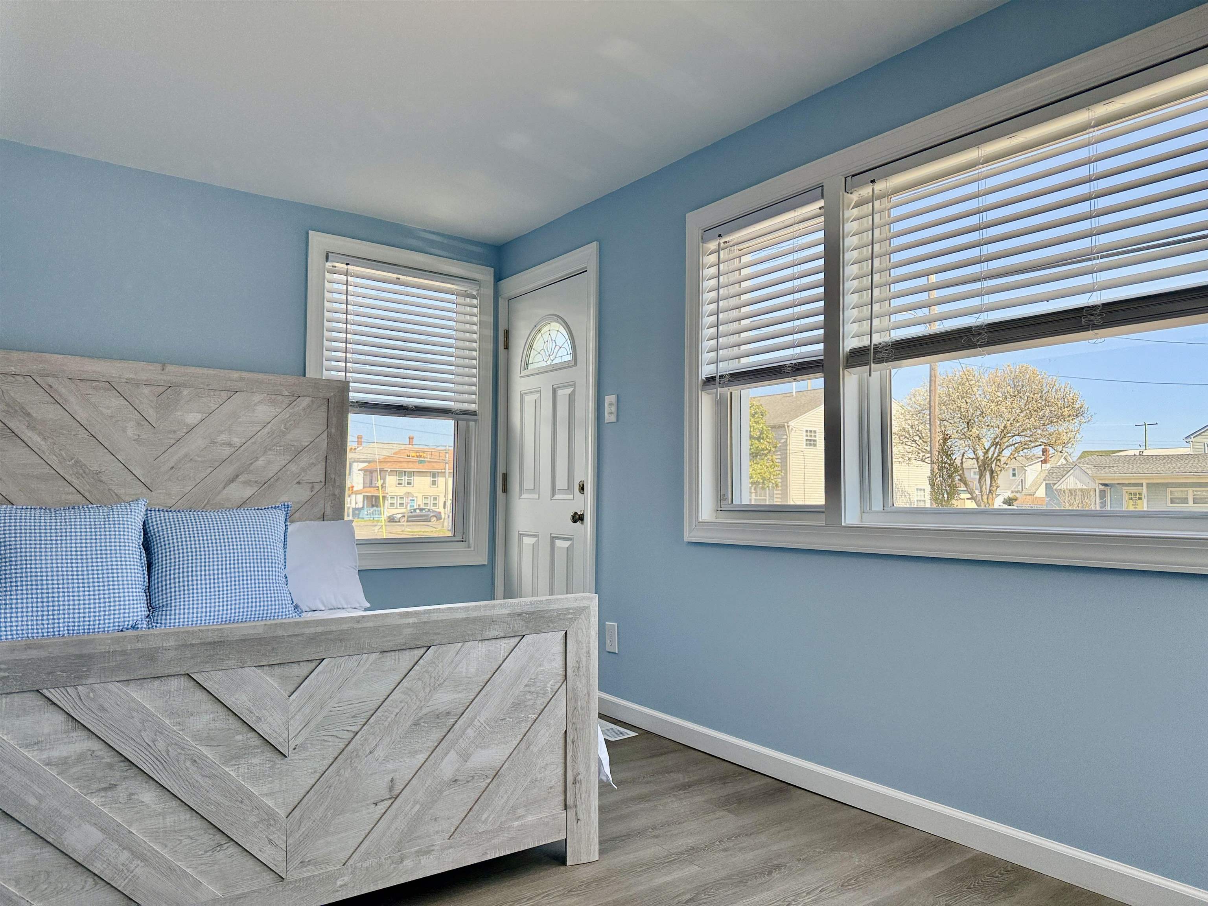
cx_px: 604
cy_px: 453
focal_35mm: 24
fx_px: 838
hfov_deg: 71.6
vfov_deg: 56.8
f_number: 1.78
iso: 100
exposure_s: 1/979
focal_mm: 6.76
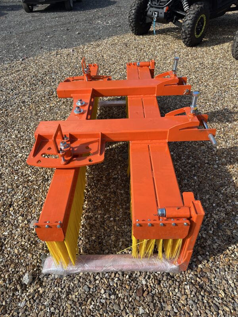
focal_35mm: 24
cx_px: 119
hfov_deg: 56.8
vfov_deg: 71.6
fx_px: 220
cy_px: 158
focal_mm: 6.86
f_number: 1.78
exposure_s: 1/2353
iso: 80
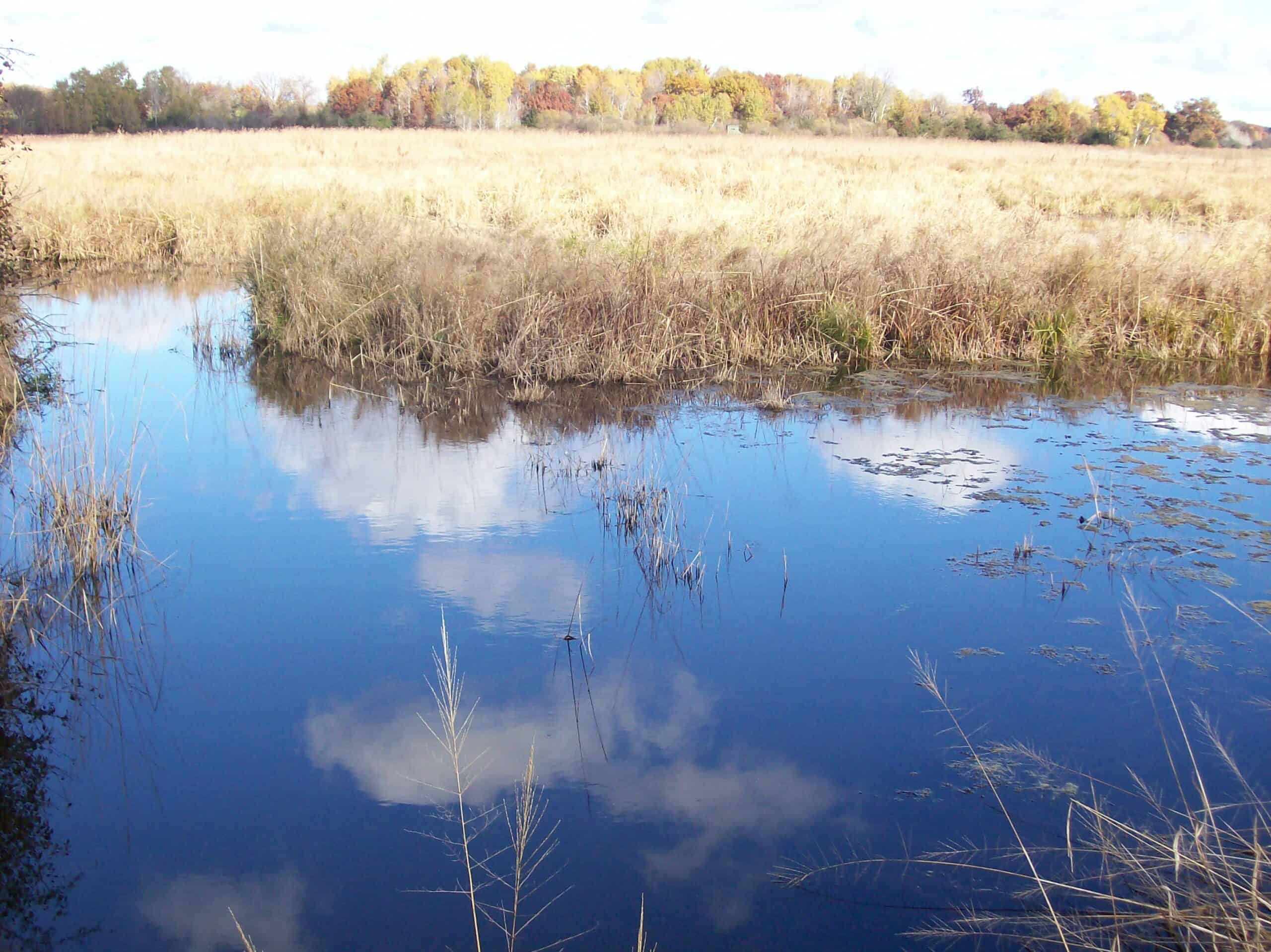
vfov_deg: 32.2
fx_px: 1652
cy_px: 476
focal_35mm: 45
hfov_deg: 42.1
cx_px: 636
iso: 80
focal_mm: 7.6
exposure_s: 1/572
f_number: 3
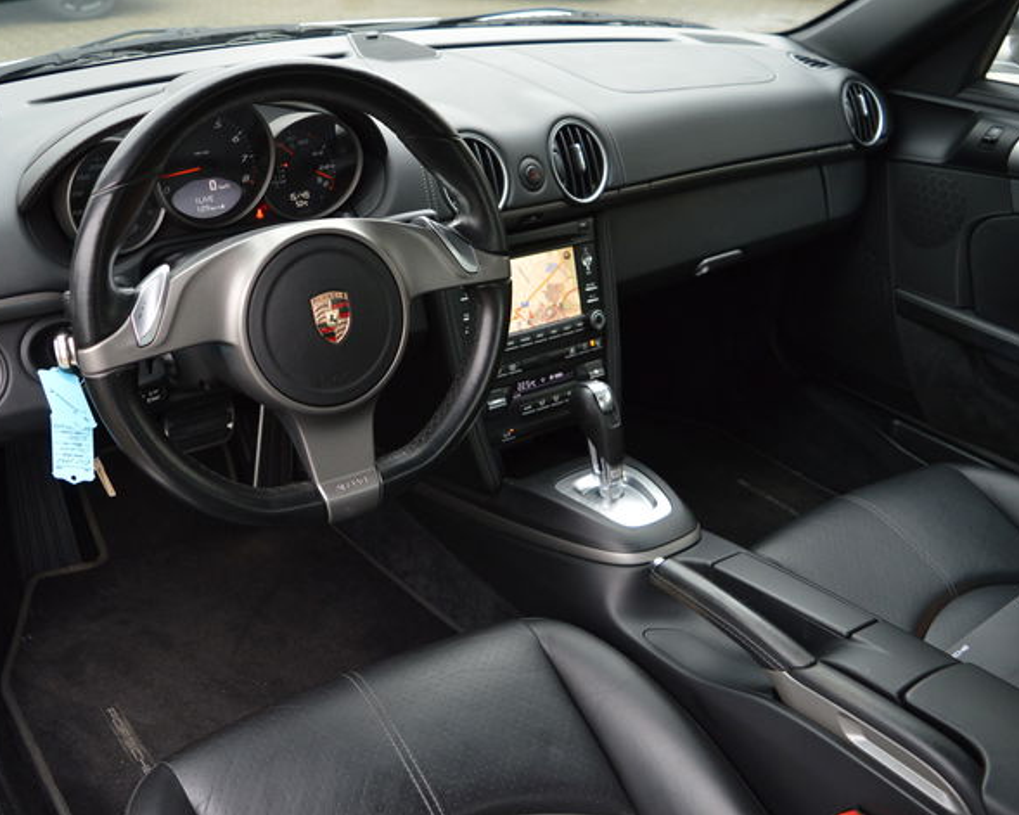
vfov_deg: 44.5
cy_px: 386
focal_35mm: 33
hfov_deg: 53.9
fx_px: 995
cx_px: 419
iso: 400
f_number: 3.5
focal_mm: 18
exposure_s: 1/40
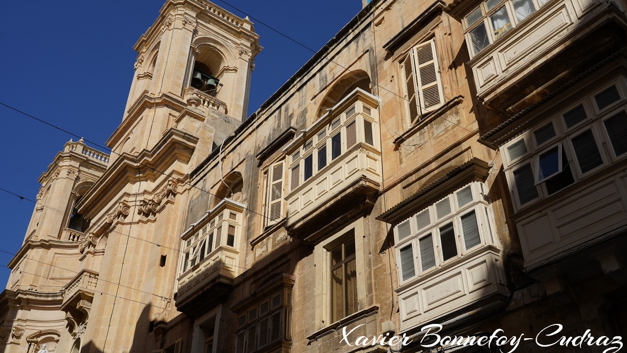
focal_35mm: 36
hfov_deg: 55.3
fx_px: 599
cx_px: 314
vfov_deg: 32.8
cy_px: 149
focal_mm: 34
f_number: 8
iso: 100
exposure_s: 1/500
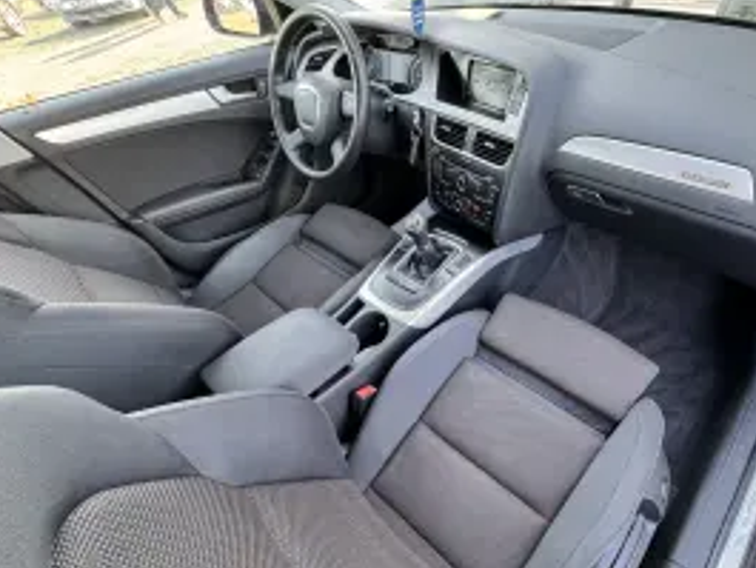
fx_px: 415
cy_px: 317
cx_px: 451
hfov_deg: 83.7
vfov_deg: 68.5
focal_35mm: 19
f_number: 2.2
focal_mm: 2.22
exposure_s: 1/69
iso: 320
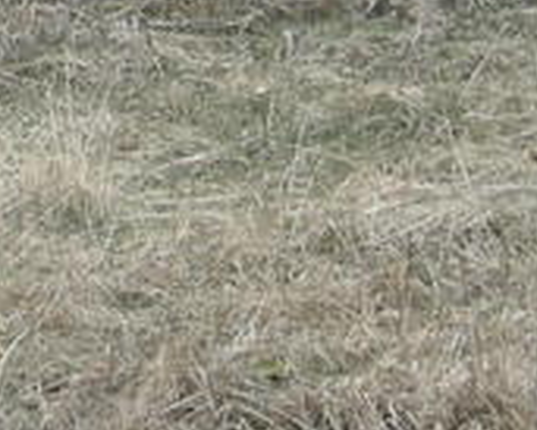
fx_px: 3196
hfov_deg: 9.1
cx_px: -484
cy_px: -380
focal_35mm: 201
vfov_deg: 7.4
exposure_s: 1/21.8
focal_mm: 7.1
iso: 50
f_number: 3.1
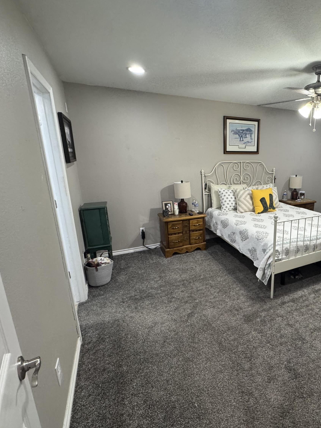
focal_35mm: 19
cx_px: 236
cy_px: 214
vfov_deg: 84.7
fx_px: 235
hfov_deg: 65.0
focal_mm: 2.22
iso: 320
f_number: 2.2
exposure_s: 1/120
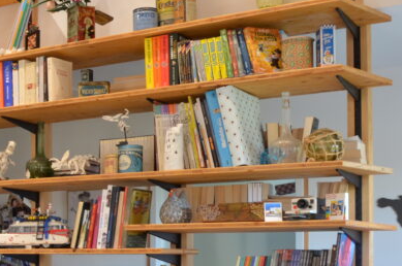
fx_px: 792
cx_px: -70
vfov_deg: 18.9
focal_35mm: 71
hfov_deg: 25.7
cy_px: 229
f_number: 3.5
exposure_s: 1/40
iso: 500
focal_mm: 18
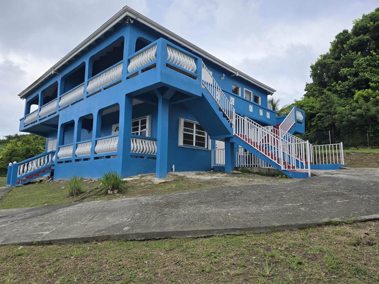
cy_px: 142
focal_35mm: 23
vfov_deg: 58.9
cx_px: 190
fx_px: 252
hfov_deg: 73.9
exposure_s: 1/566
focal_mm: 6.3
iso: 12
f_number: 1.7
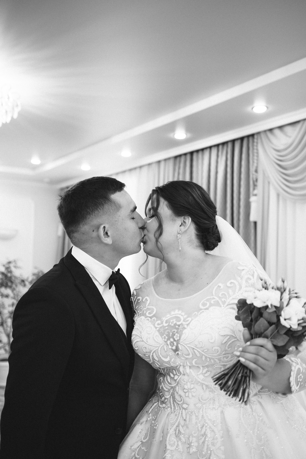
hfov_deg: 36.9
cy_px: 230
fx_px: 459
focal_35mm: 36
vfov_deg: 53.1
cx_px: 153
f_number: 1.8
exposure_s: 1/250
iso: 400
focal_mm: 24
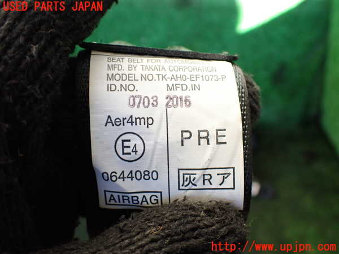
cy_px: 127
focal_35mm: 30
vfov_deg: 46.8
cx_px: 170
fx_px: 294
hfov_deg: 60.0
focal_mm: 5.4
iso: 320
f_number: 2.3
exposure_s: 1/125
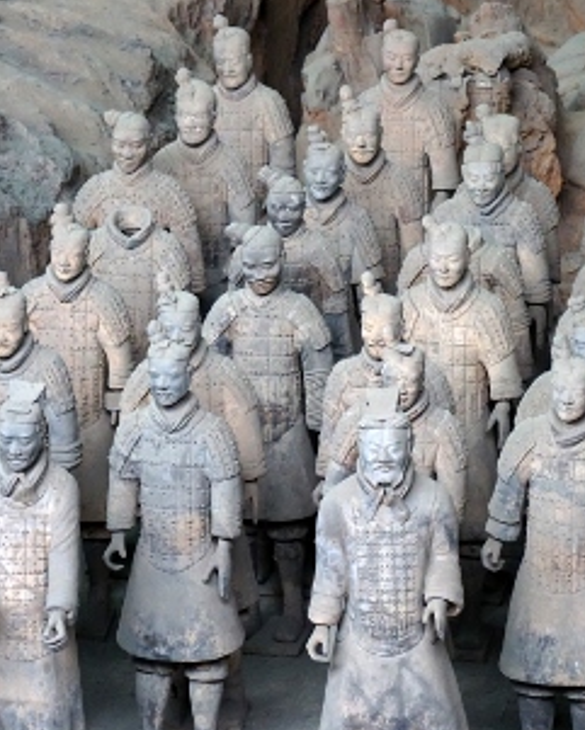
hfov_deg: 6.1
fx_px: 5465
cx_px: 319
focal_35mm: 253
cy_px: 315
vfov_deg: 7.6
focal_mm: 135
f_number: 5.6
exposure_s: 1/200
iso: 3200
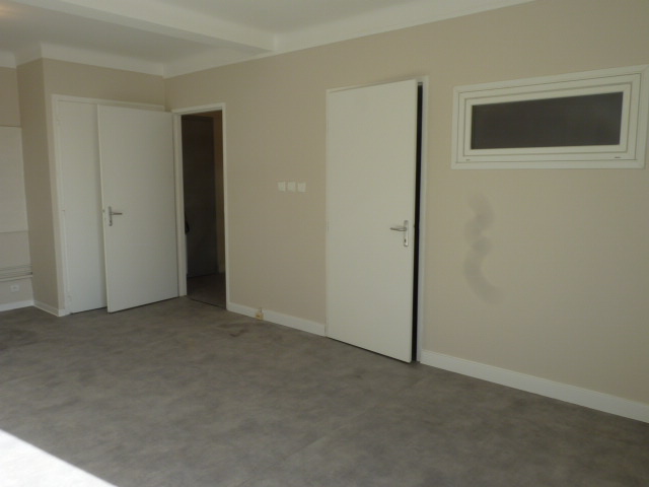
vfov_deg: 51.4
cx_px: 324
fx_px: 506
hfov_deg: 65.3
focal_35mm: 27
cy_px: 244
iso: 100
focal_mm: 4.8
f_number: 8
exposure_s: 1/25
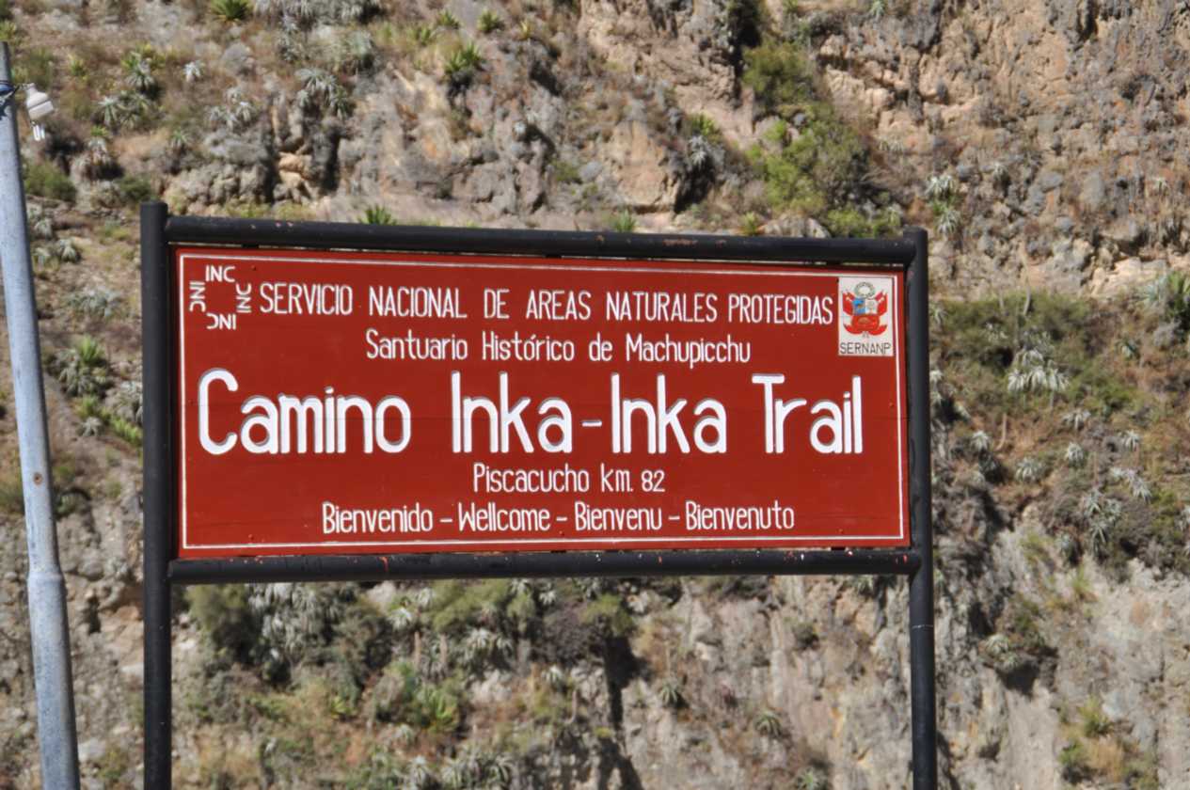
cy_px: 395
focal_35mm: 112
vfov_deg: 12.1
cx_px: 595
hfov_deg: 18.2
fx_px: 3714
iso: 200
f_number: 6.7
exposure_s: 1/750
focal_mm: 75
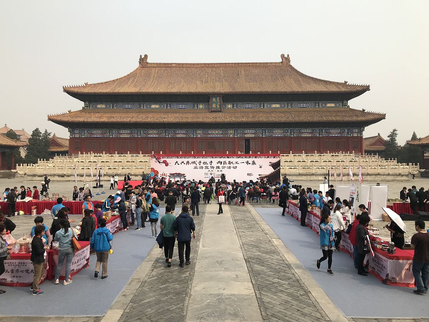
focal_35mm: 28
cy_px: 161
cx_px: 214
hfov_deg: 63.4
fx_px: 347
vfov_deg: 49.7
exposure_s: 1/2660
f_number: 1.8
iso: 20
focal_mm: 3.99
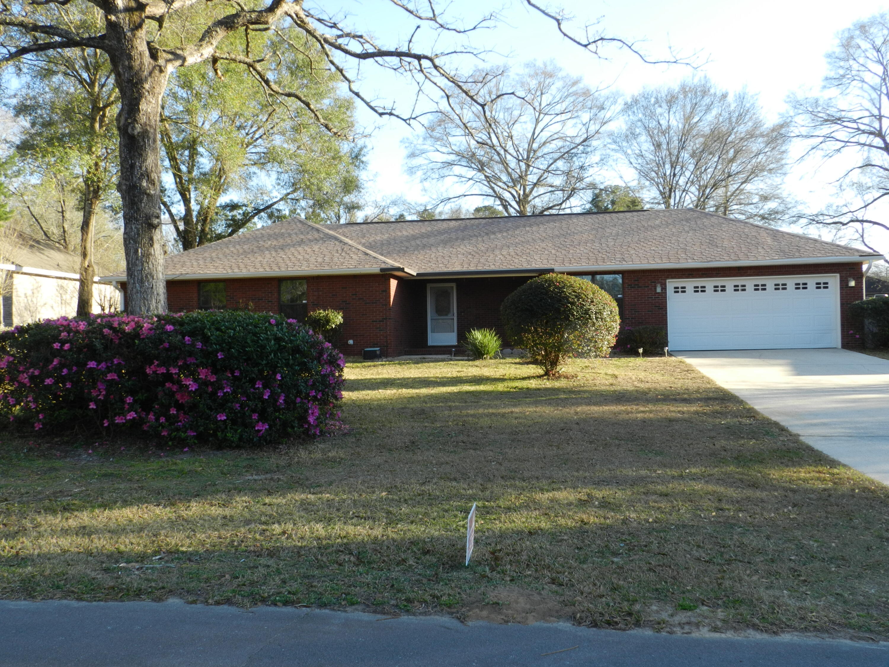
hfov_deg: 56.8
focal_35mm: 32
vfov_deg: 44.2
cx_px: 444
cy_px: 334
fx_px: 822
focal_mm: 5.6
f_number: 5
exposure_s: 1/60
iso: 160
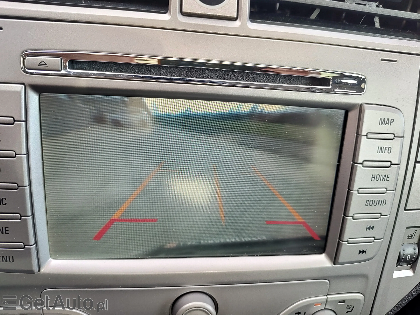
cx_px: 210
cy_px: 158
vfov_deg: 58.9
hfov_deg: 73.9
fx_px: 279
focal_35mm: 23
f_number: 1.8
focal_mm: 5.56
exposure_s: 1/162
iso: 100
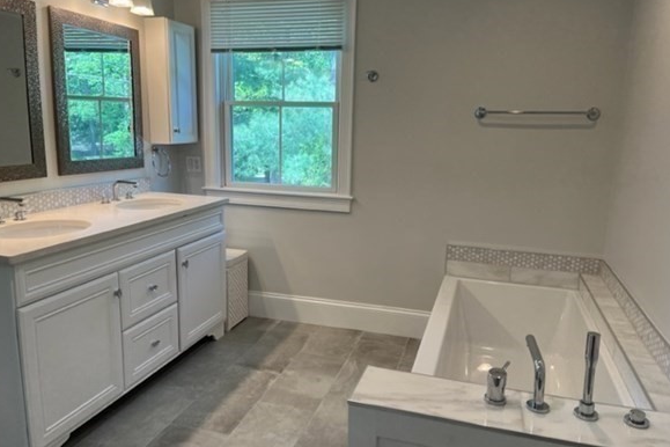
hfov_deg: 65.5
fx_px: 521
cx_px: 336
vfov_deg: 46.4
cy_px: 226
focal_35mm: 28
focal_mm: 5.1
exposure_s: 1/120
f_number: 1.6
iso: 40
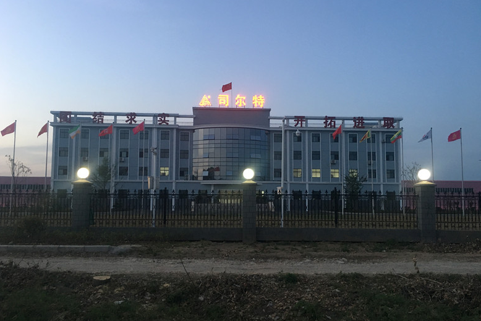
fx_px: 414
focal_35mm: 31
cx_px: 234
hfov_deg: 60.3
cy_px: 166
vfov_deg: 42.3
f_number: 2.2
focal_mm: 4.15
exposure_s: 1/33
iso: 125
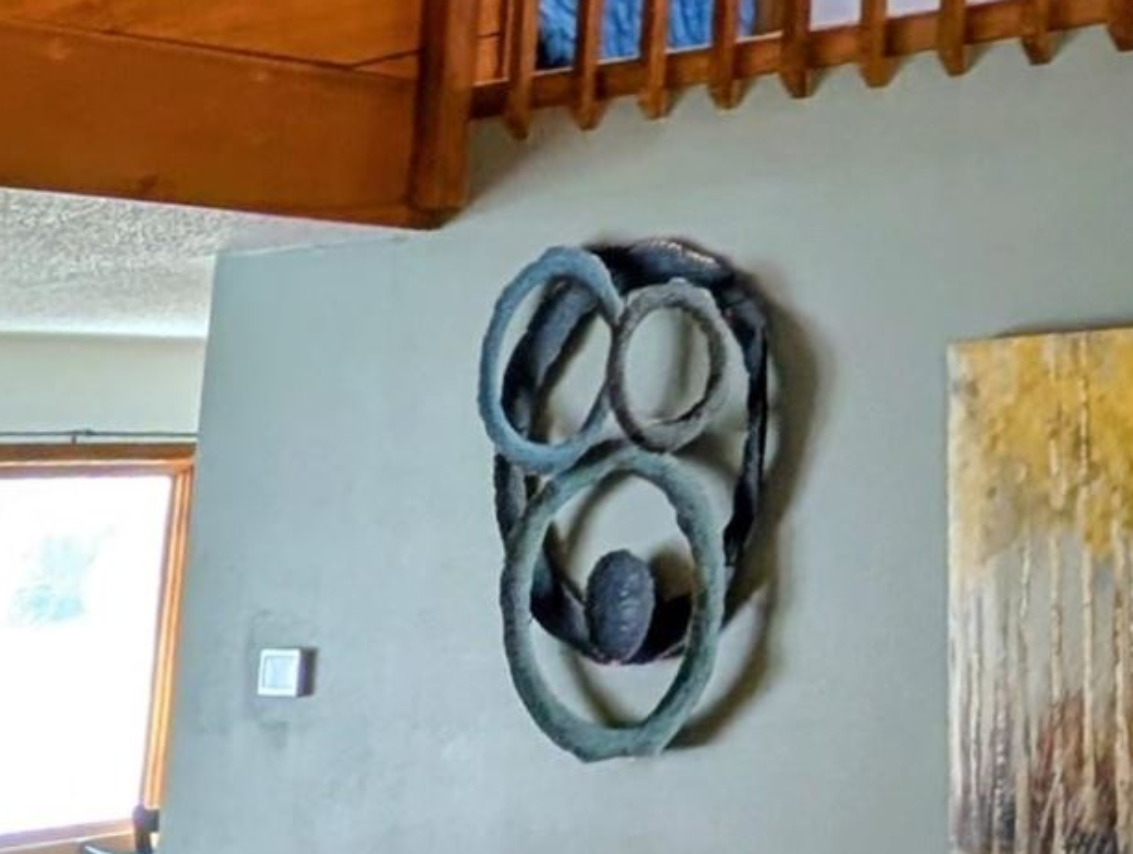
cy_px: -202
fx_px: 1967
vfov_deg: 22.4
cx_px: 1377
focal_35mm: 60
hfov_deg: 27.9
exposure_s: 1/120
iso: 113
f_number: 1.7
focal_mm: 2.02
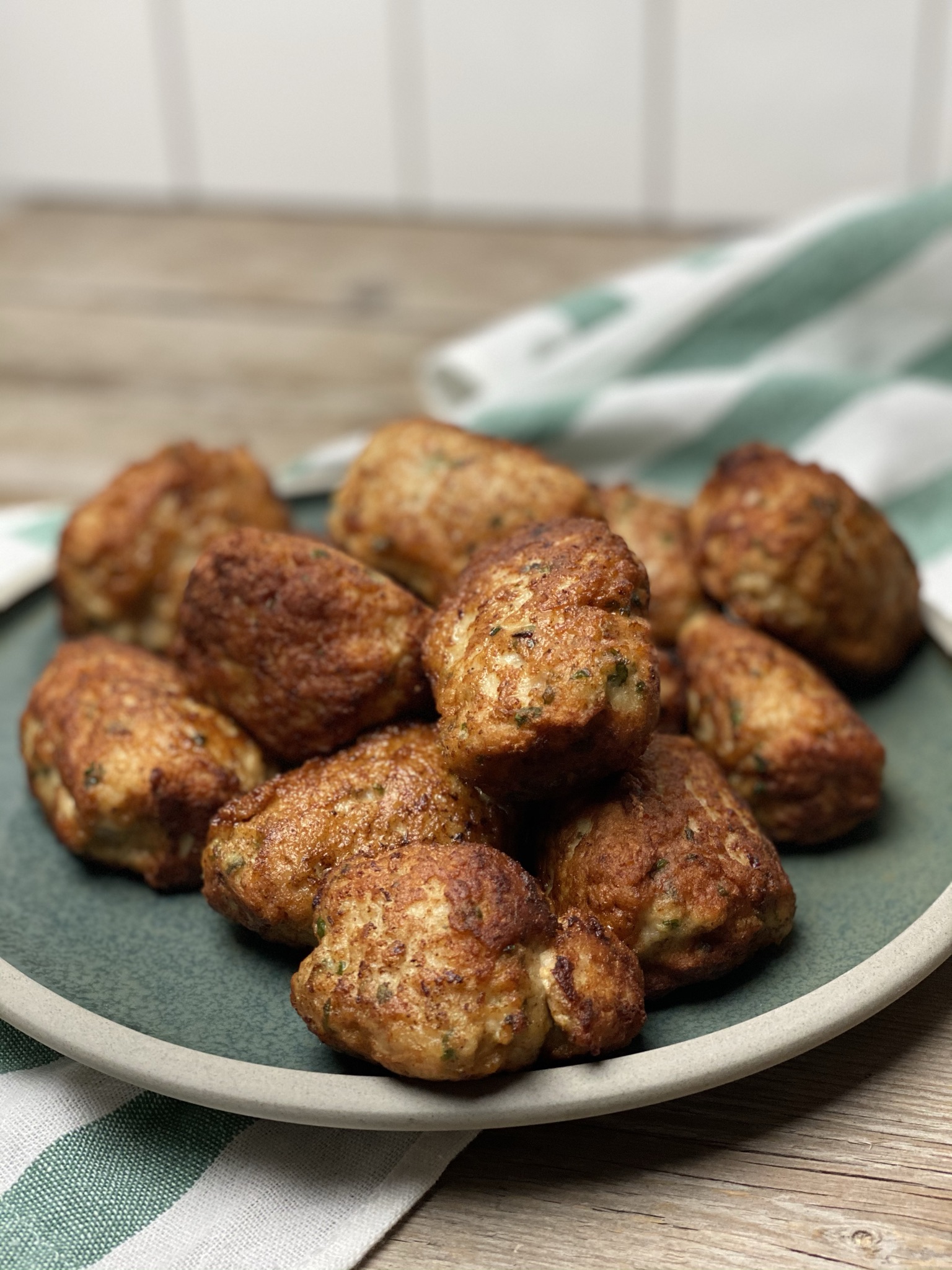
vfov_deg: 36.8
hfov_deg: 28.0
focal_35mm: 52
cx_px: 476
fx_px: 1907
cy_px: 635
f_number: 2
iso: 160
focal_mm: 6
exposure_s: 1/100
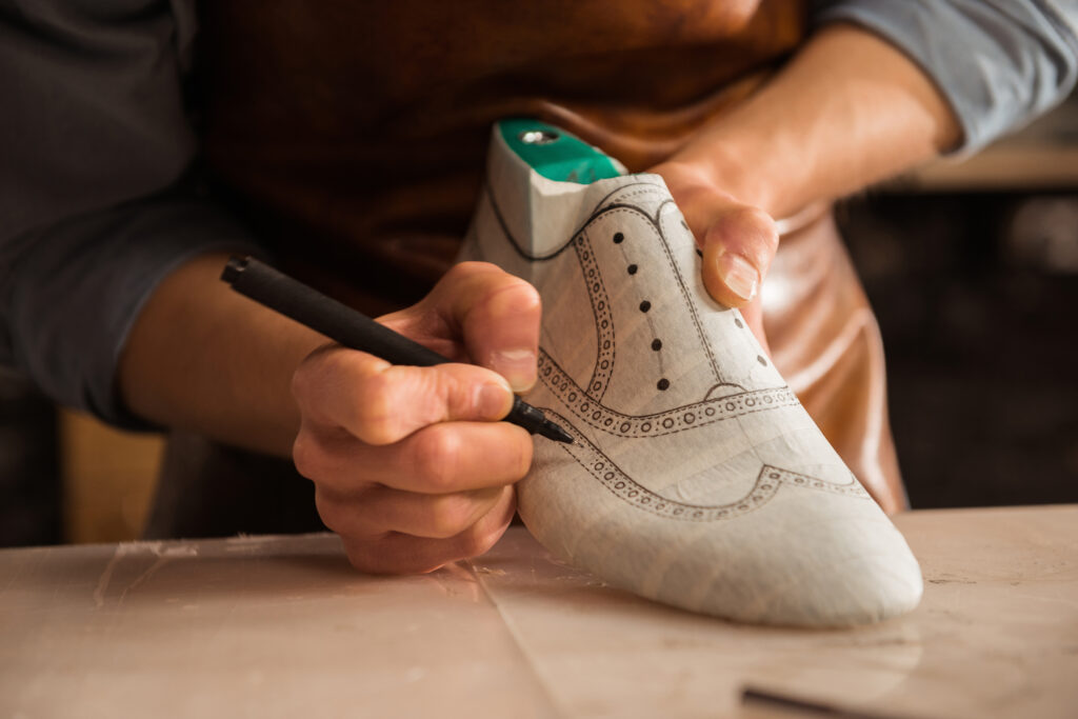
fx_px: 2096
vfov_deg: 19.5
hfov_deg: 28.8
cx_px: 539
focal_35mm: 70
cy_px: 360
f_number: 3.5
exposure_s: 1/100
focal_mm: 70
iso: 320
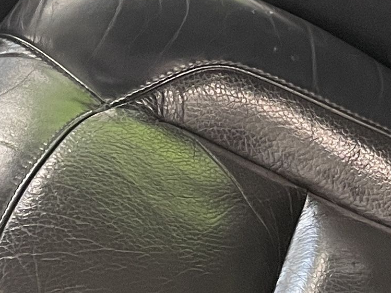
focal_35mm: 140
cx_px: 139
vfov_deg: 10.2
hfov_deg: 14.1
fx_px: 1582
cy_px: -178
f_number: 1.6
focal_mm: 4.2
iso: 80
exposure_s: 1/50
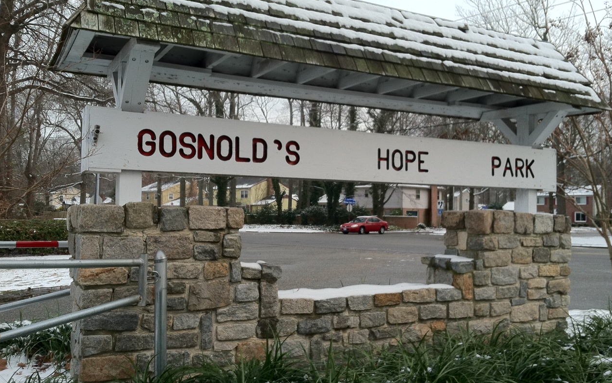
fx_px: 634
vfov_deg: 33.6
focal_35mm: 38
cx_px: 303
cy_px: 197
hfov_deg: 51.5
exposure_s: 1/405
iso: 80
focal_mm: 3.85
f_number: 2.8
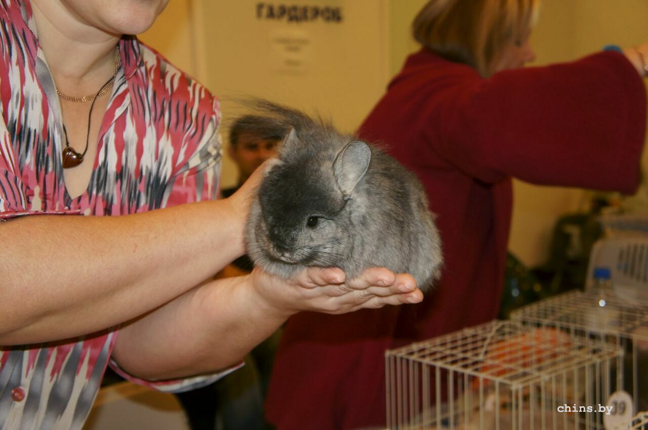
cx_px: 324
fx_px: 944
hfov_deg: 37.9
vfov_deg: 25.7
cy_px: 215
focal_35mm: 52
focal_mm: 35
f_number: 4.5
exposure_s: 1/60
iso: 800
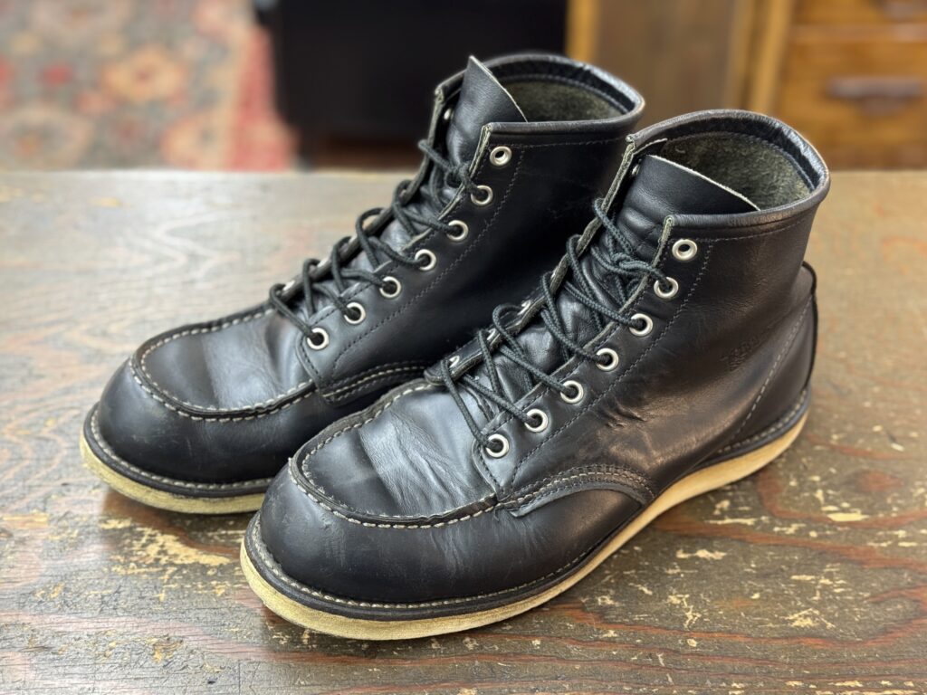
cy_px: 348
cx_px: 464
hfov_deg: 39.7
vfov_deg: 30.3
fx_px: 1285
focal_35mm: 48
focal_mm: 6.76
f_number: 1.78
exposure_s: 1/60
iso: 250
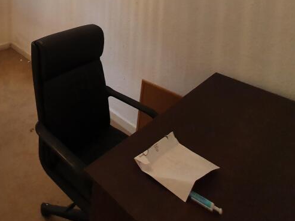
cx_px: 4
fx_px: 230
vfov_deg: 44.2
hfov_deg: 52.6
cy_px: 3
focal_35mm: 27
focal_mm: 1.8
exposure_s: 1/50
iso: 250
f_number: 2.2
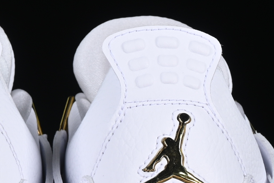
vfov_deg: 5.1
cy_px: 168
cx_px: 64
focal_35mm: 269
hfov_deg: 7.6
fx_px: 2047
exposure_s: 1/80
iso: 160
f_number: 9
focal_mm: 50
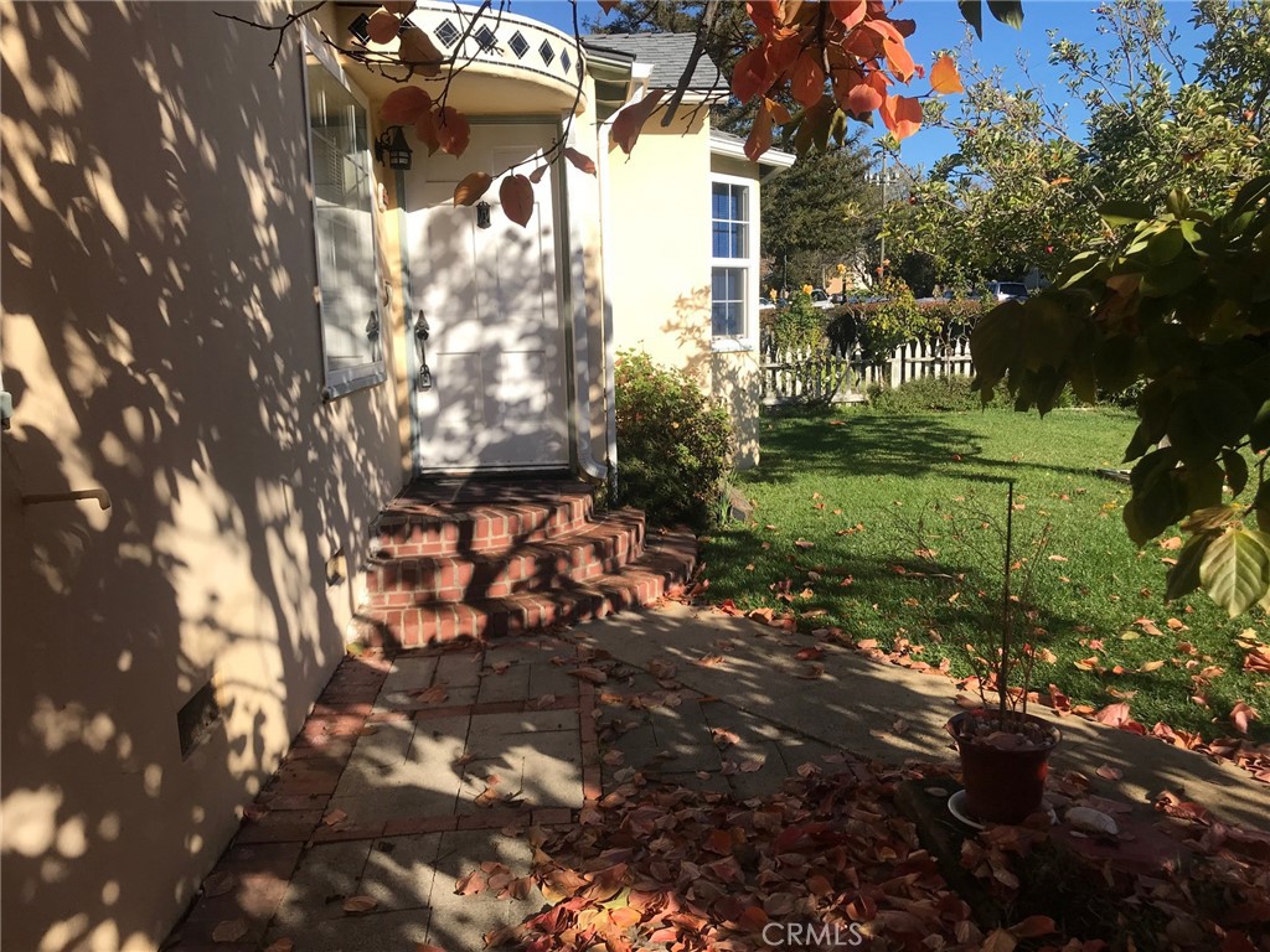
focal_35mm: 28
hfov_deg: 63.4
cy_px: 476
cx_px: 635
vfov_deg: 49.7
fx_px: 1027
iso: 20
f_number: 1.8
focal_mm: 3.99
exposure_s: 1/2179
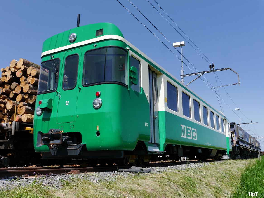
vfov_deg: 38.7
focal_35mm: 37
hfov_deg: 50.1
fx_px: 282
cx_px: 129
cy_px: 101
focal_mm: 18
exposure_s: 1/400
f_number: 8
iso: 160
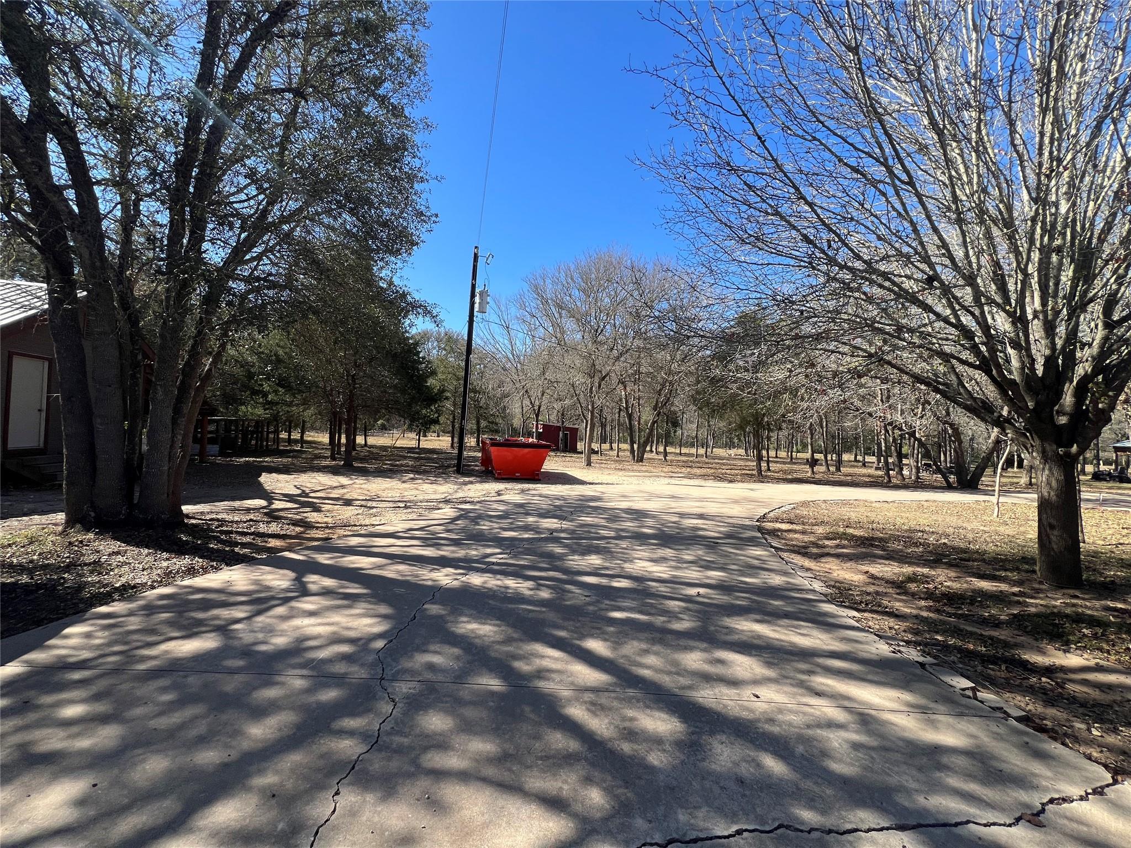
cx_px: 566
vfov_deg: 89.9
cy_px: 424
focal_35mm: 13
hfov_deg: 106.2
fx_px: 425
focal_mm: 1.57
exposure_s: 1/690
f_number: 1.8
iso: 32
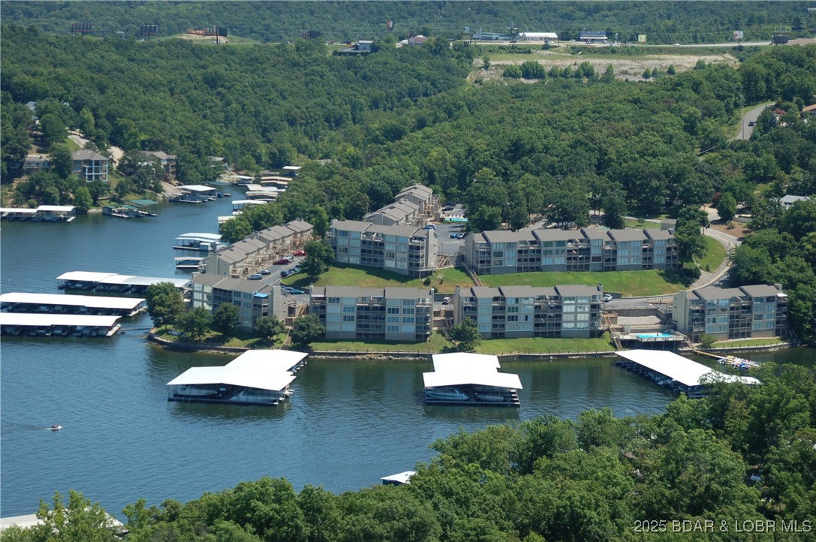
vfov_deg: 12.6
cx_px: 408
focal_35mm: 108
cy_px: 271
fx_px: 2445
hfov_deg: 18.9
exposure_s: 1/800
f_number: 7.1
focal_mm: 72
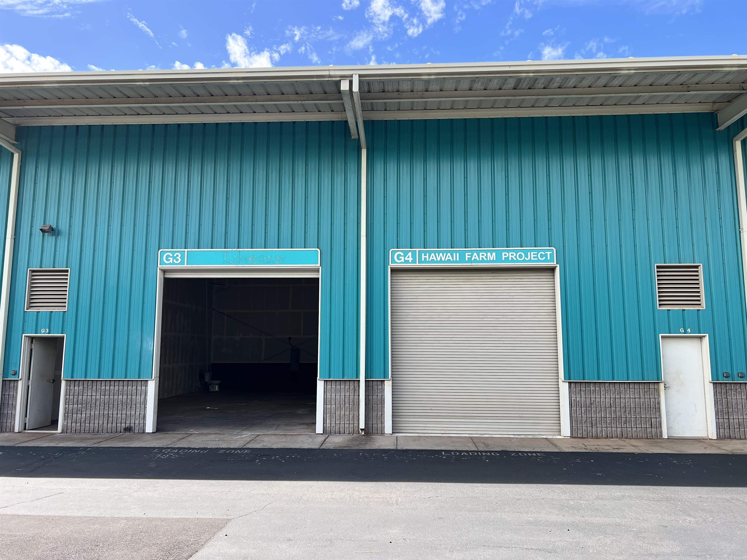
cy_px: 280
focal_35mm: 26
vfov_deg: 53.1
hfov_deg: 67.3
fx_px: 561
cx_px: 374
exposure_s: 1/1038
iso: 50
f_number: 1.5
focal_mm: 5.7
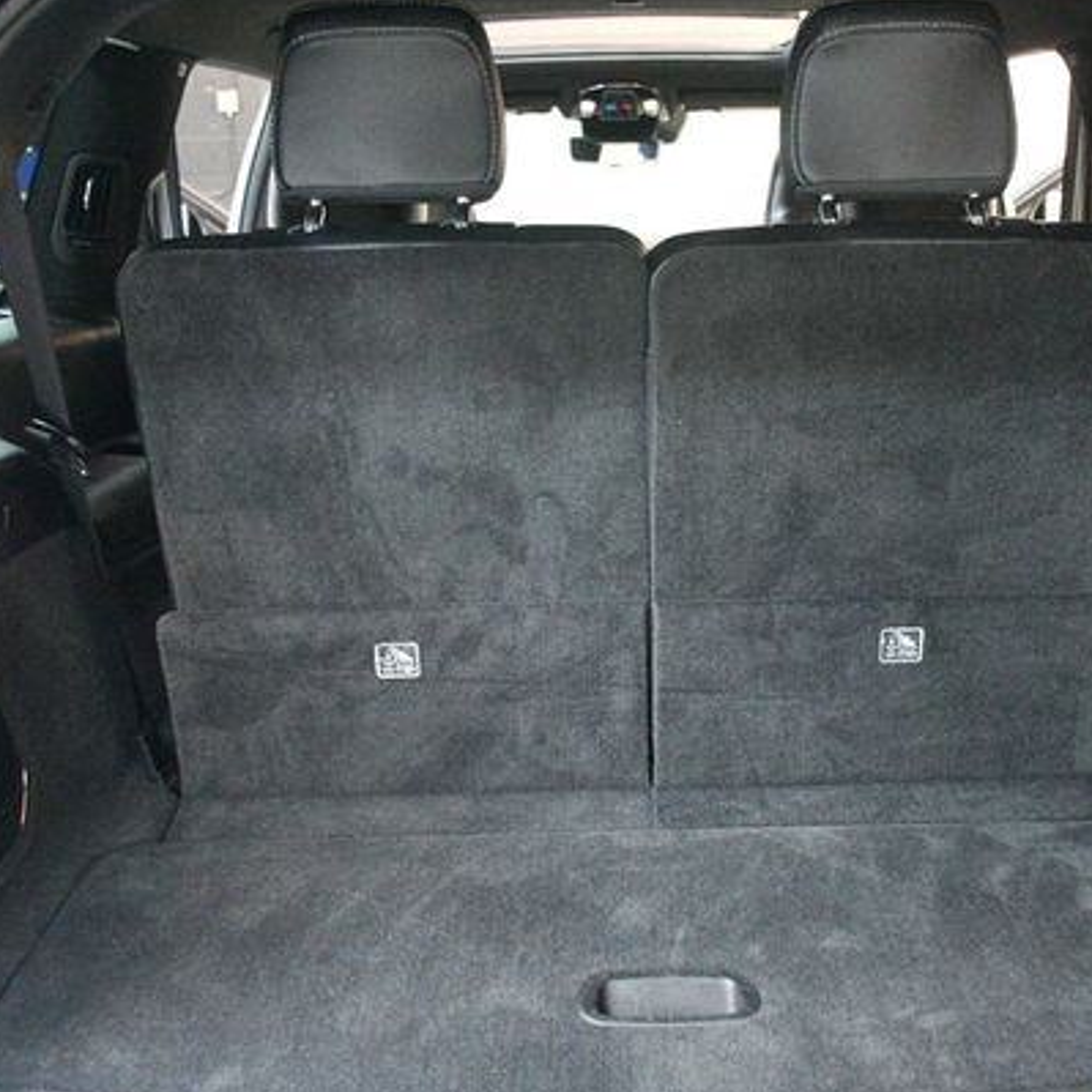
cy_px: 553
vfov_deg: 37.6
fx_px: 1606
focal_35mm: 45
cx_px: 638
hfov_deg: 37.5
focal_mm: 22
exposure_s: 1/60
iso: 11400
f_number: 3.5
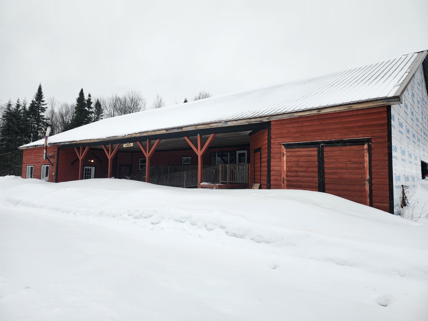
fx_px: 284
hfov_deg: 73.9
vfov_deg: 58.9
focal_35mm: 23
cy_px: 160
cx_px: 214
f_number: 1.8
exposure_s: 1/180
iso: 25
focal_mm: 5.54
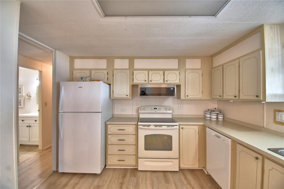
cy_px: 94
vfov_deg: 77.3
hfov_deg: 100.4
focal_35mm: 15
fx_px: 118
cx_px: 142
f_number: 4.5
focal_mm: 10
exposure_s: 1/30
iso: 560
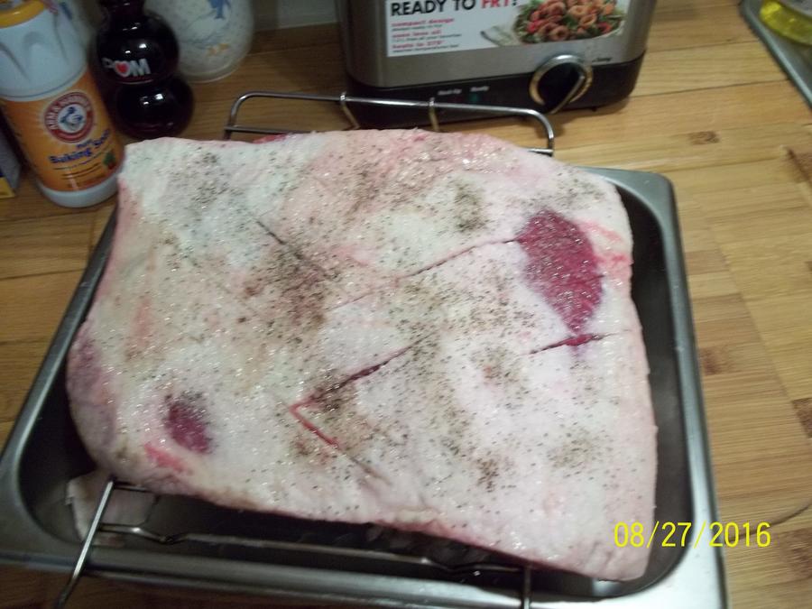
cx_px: 406
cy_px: 304
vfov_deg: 44.2
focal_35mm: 32
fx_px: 751
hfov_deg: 56.8
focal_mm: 5.7
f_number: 2.9
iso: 150
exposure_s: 1/30
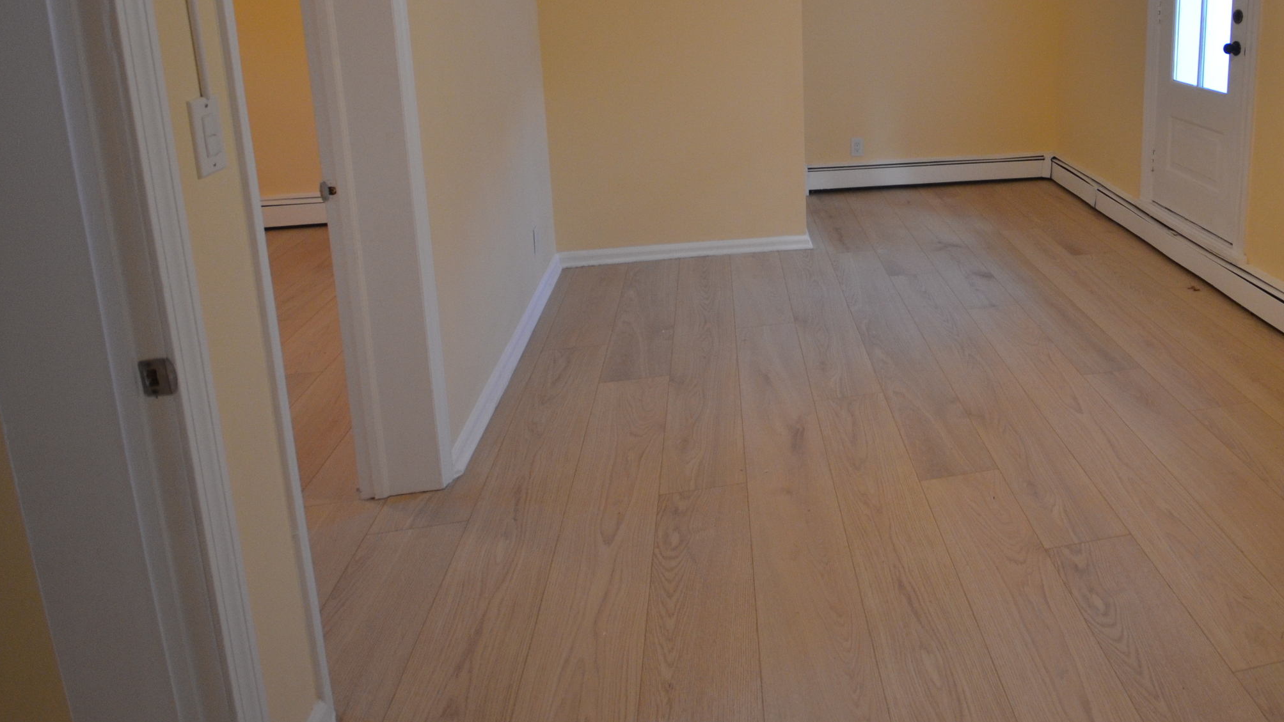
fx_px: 817
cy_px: 103
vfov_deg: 44.3
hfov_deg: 72.5
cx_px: 915
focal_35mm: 24
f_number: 4
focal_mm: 10
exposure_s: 1/60
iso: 640
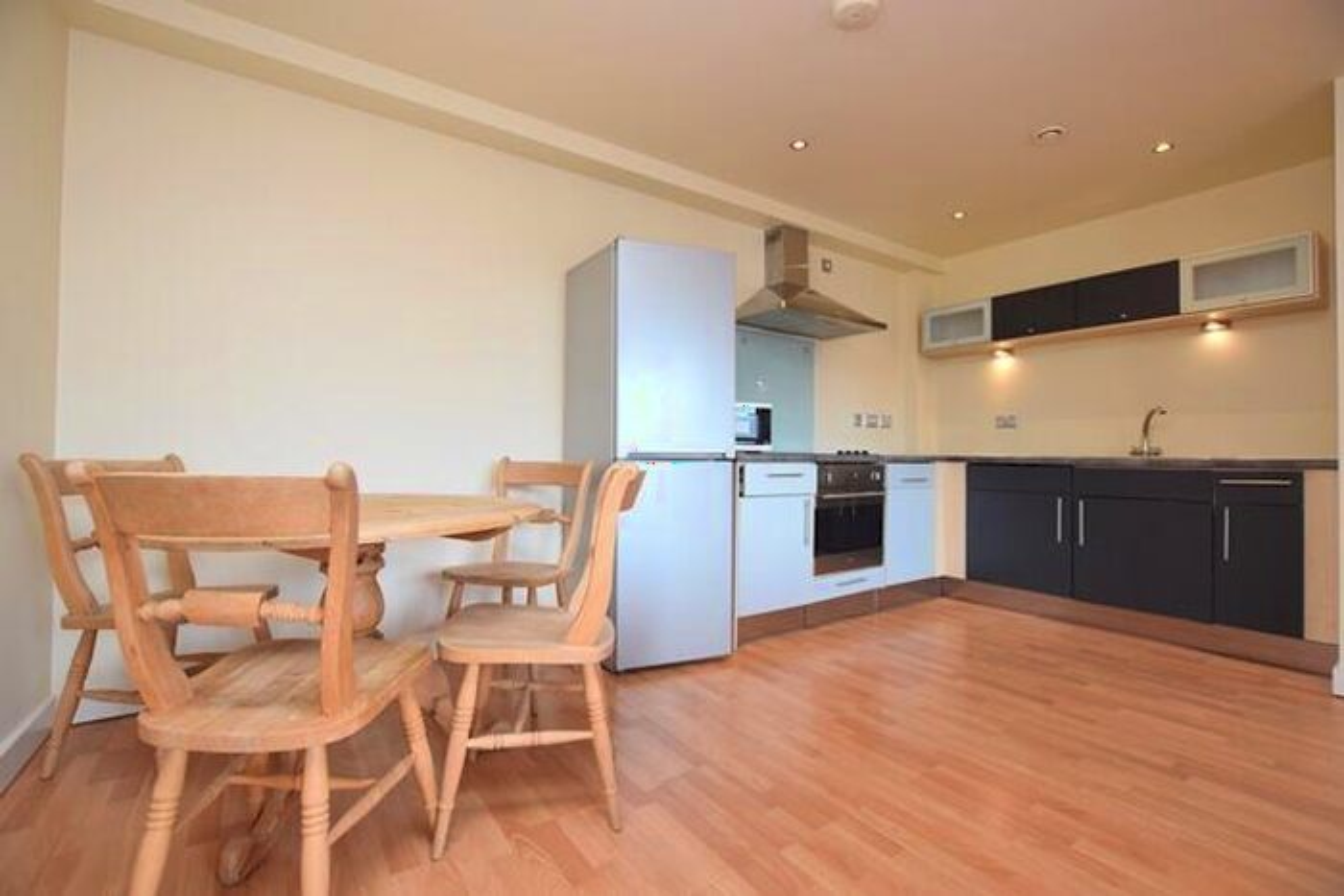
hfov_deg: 100.4
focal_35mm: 15
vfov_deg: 77.4
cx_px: 672
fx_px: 560
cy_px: 448
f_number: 4.5
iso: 400
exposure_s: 1/80
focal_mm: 10
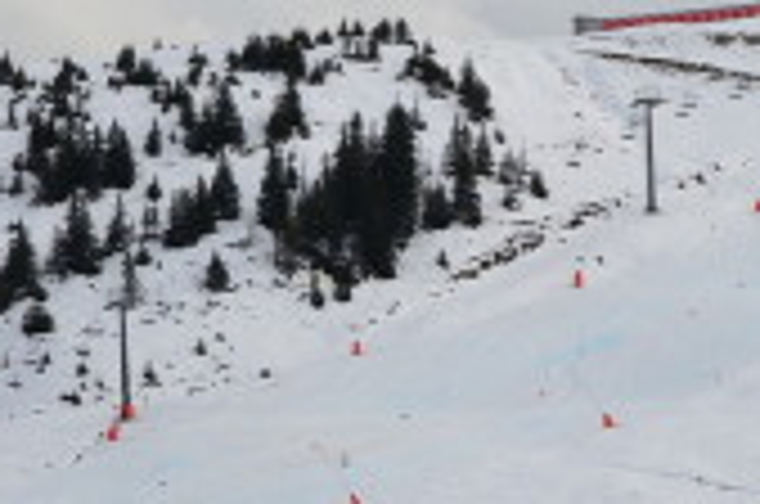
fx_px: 7637
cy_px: 68
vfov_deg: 3.8
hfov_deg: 5.7
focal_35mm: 362
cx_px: 962
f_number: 11
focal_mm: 85
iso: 200
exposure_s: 1/400
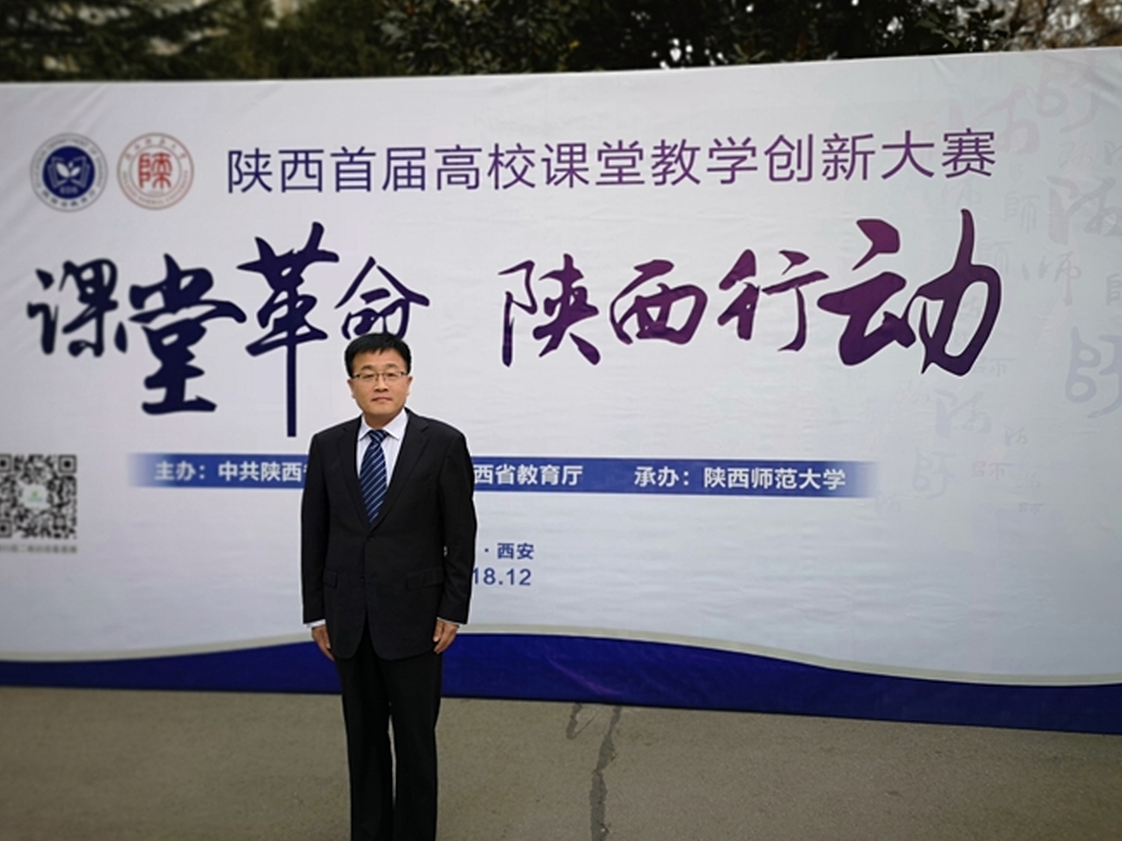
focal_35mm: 29
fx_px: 940
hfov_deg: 61.7
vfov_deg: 48.2
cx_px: 549
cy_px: 395
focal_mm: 3.95
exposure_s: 1/183
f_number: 1.8
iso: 50
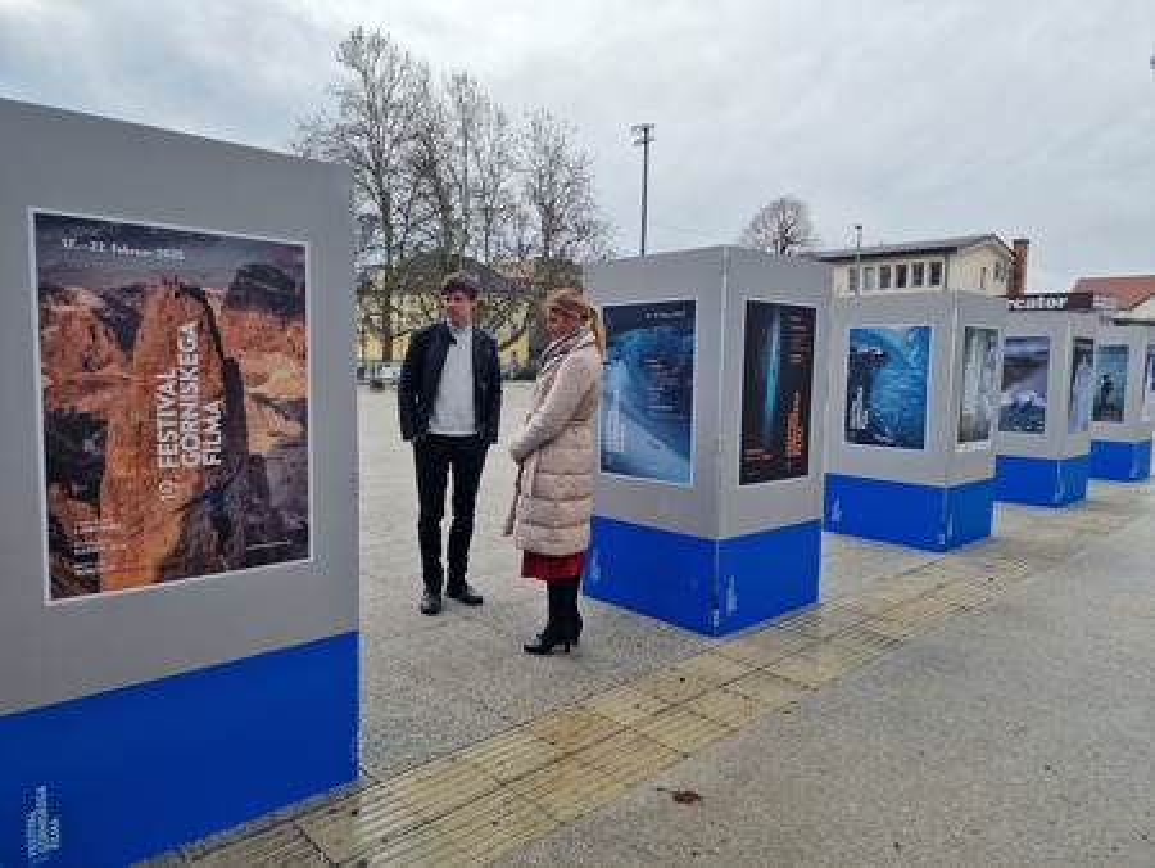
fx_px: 768
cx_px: 578
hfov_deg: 73.9
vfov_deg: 58.9
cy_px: 434
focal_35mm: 23
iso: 50
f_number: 1.8
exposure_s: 1/816
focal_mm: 6.4
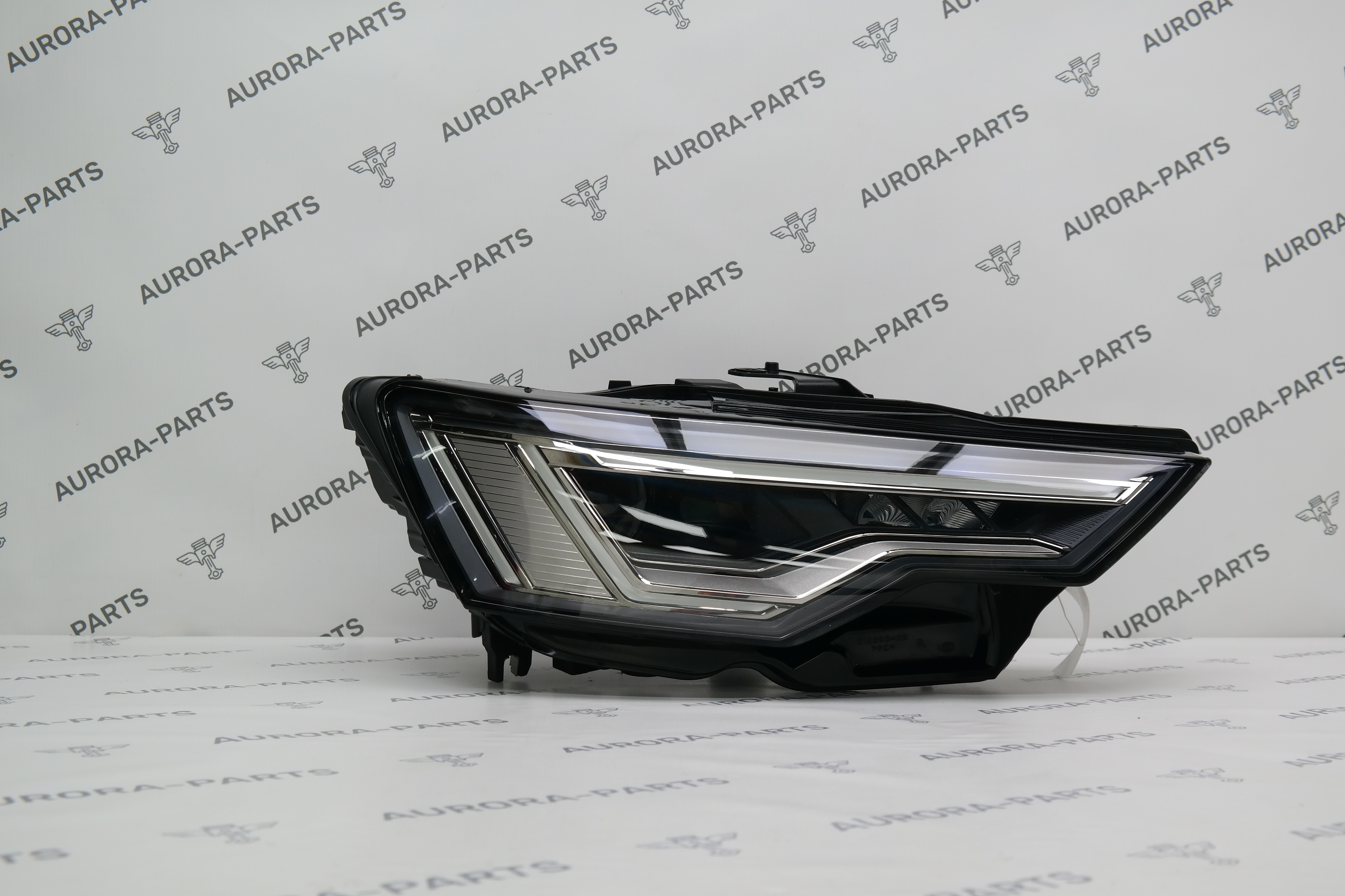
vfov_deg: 31.9
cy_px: 465
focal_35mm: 42
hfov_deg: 46.3
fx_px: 1569
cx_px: 734
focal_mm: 25
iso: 200
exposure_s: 1/50
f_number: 5.6
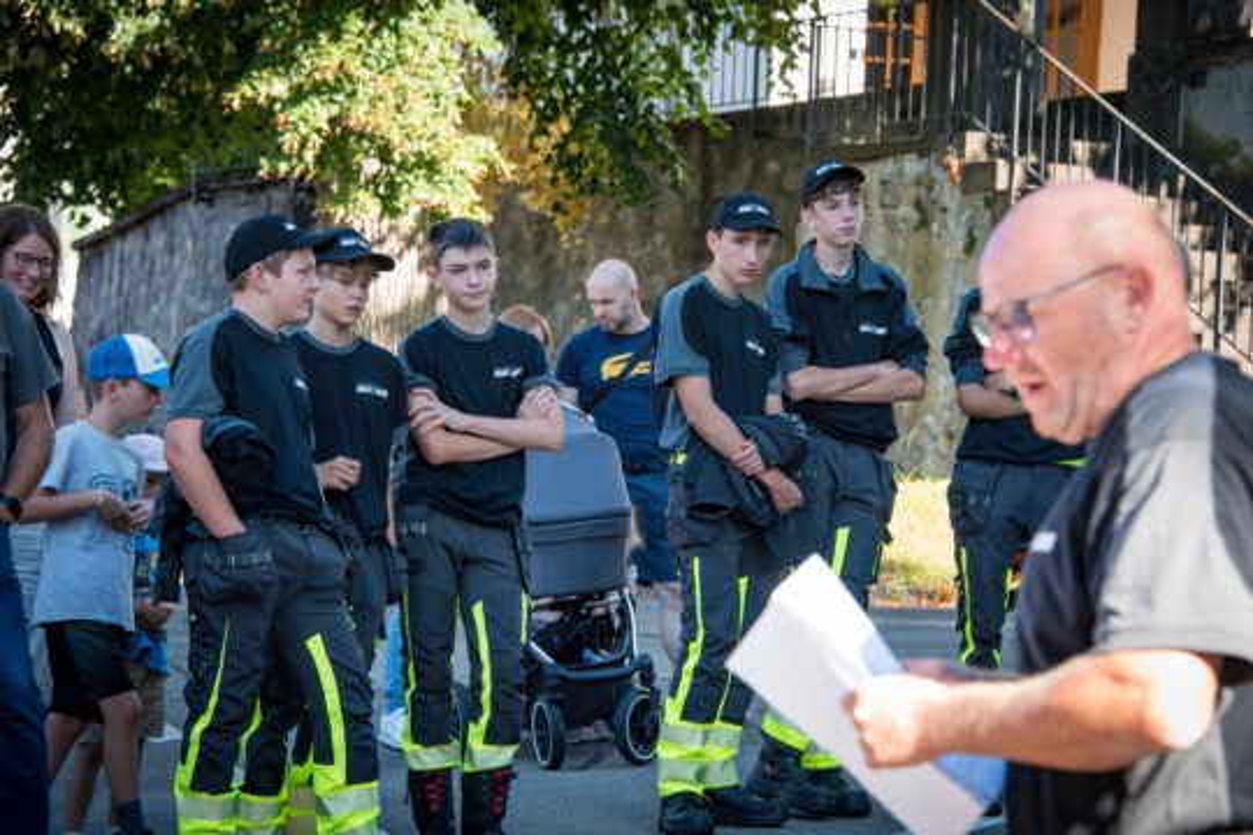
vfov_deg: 11.0
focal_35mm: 125
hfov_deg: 16.4
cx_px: 626
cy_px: 418
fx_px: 4350
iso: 1600
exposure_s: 1/320
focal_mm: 125
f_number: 9
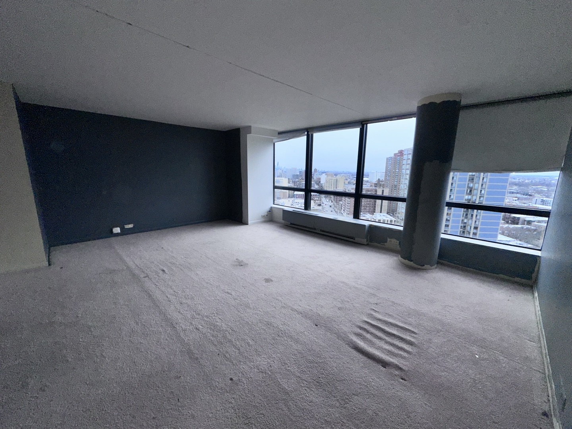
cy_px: 214
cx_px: 286
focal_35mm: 14
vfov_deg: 85.7
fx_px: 231
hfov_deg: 102.1
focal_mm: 2.22
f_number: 2.2
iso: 32
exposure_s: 1/362
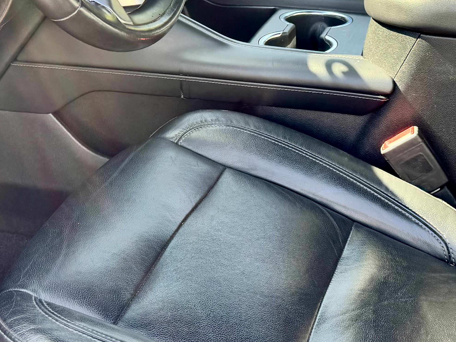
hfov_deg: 28.0
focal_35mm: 69
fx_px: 909
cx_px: 157
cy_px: 15
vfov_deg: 20.7
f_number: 1.78
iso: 80
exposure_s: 1/312
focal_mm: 6.76
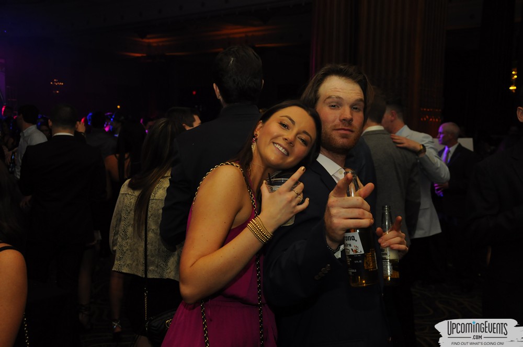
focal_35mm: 42
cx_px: 262
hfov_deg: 46.5
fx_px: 609
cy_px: 174
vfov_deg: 31.8
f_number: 5.6
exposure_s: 1/60
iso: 800
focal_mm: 28
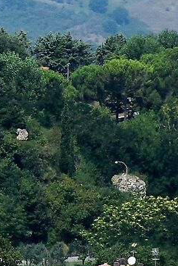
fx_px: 7633
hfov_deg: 1.3
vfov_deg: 2.0
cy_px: 54
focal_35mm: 1030
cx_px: -624
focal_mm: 105
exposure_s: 1/320
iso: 400
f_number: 10
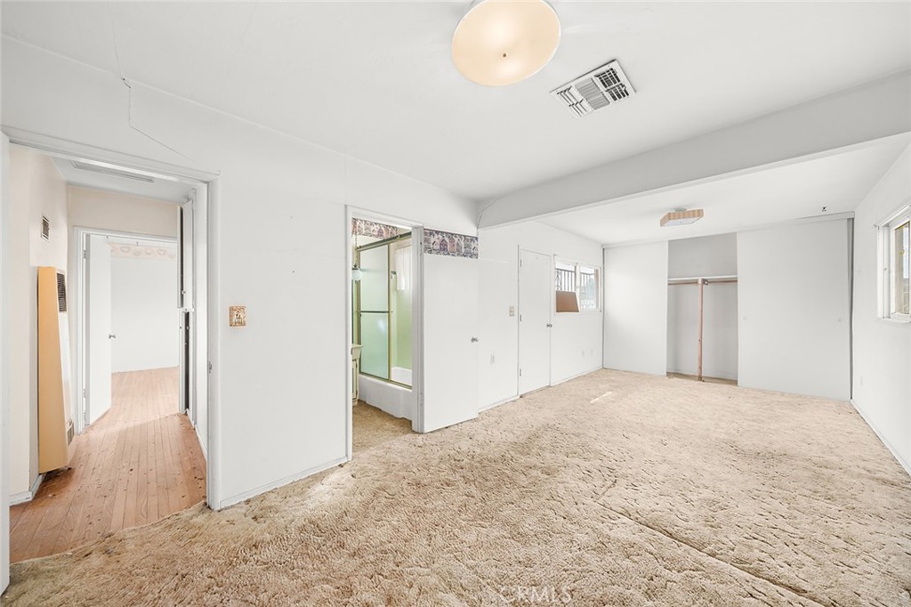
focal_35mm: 12
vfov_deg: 90.0
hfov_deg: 112.6
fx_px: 304
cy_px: 304
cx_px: 456
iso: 1000
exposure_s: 1/13
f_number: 5
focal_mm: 12
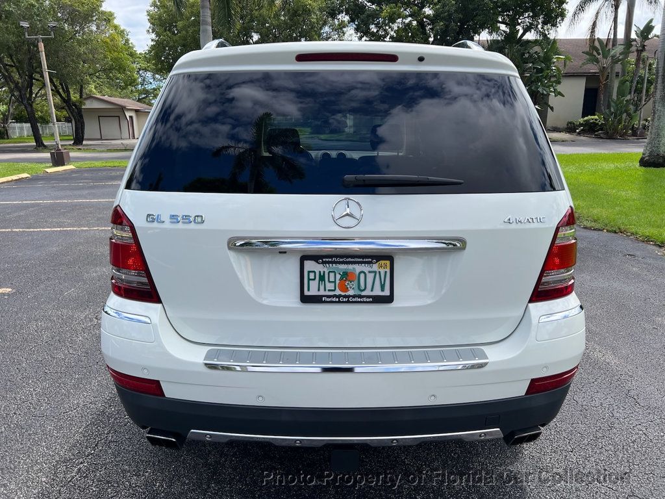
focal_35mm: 26
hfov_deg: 67.3
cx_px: 332
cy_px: 250
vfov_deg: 53.1
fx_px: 499
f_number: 1.5
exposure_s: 1/2695
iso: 50
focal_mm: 5.7
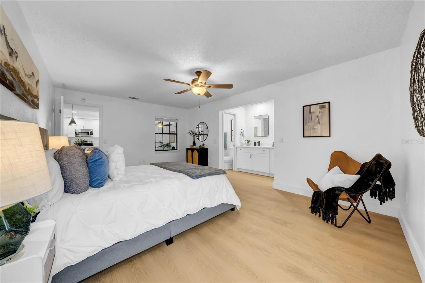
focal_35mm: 12
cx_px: 212
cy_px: 142
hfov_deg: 112.6
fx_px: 142
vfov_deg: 90.0
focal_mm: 12
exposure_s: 1/10
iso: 800
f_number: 8
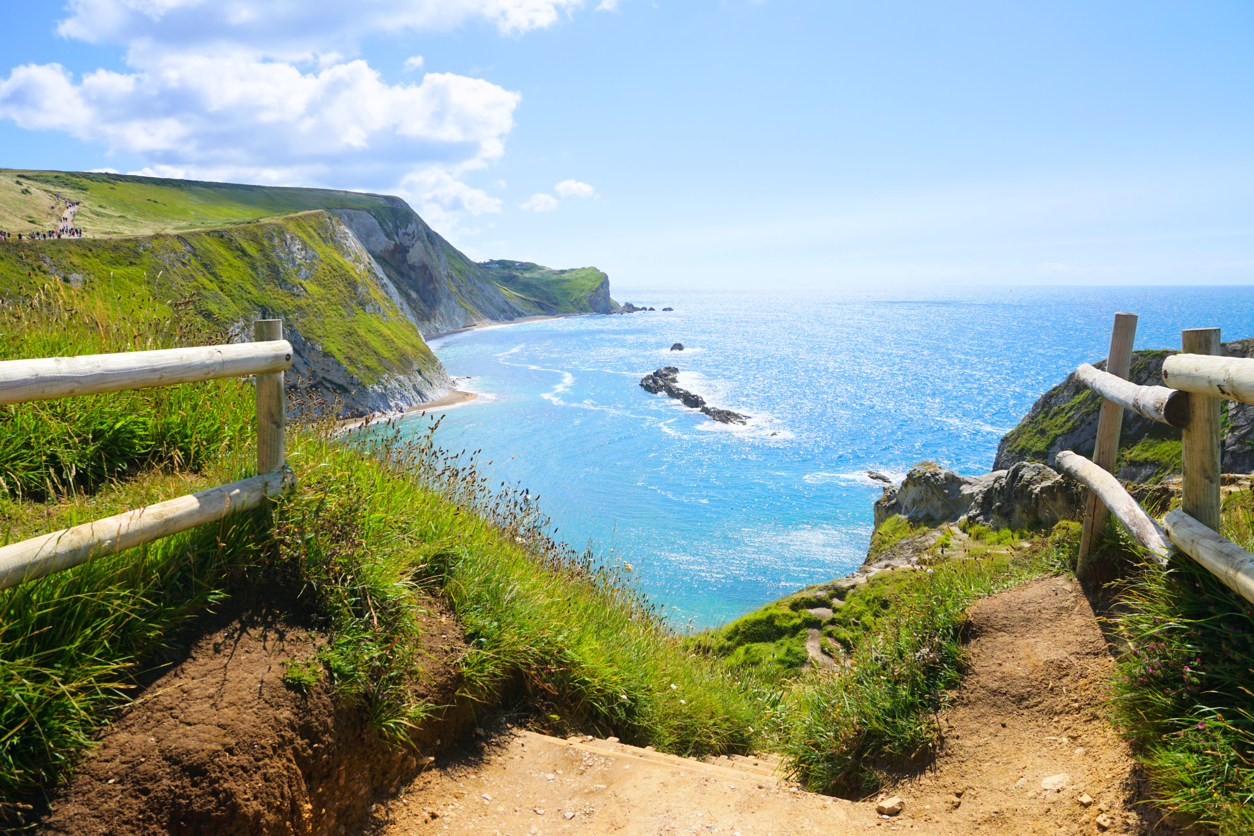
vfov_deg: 53.1
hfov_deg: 73.7
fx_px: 836
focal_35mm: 24
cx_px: 627
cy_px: 418
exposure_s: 1/400
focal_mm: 16
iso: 100
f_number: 8
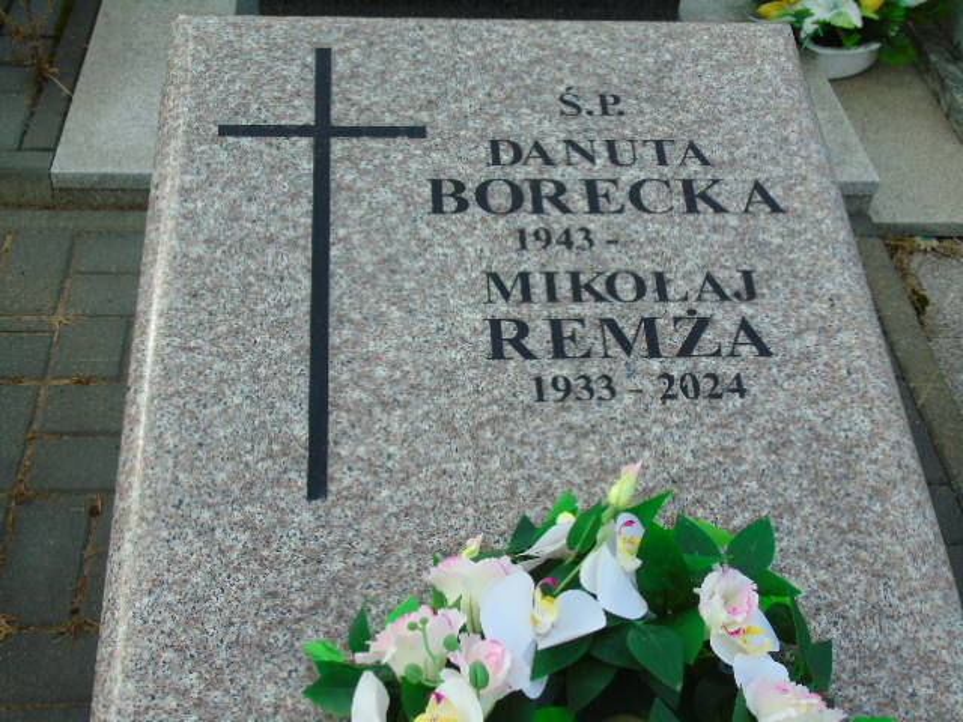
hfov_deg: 41.2
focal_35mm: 46
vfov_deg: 31.5
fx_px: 1280
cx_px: 482
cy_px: 361
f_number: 4.1
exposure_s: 1/200
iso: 80
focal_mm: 8.2
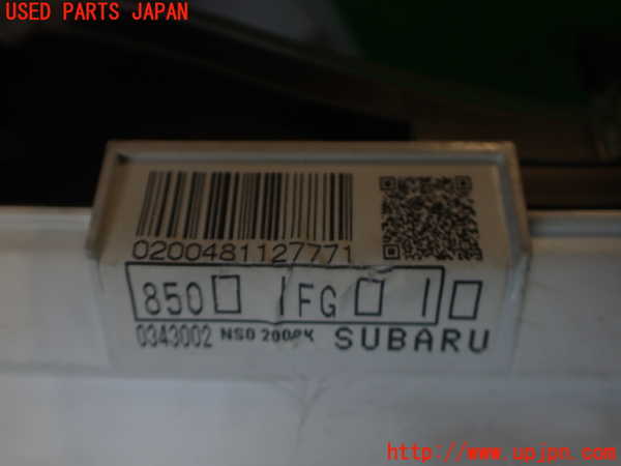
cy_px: 233
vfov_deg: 46.8
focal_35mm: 30
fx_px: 538
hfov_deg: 60.0
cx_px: 310
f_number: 2.3
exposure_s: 1/200
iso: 100
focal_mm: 5.4
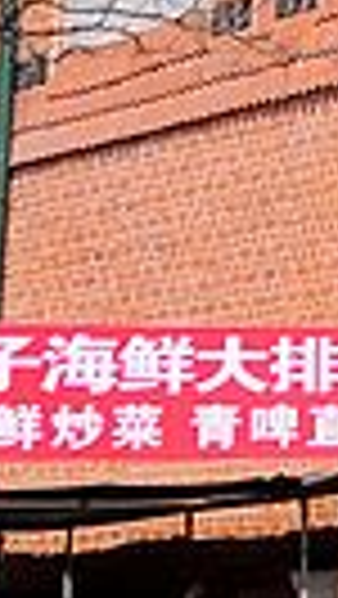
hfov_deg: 4.3
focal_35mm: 267
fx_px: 4246
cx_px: 1188
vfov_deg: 7.9
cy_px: -398
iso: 200
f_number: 2.8
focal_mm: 34
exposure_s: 1/3200
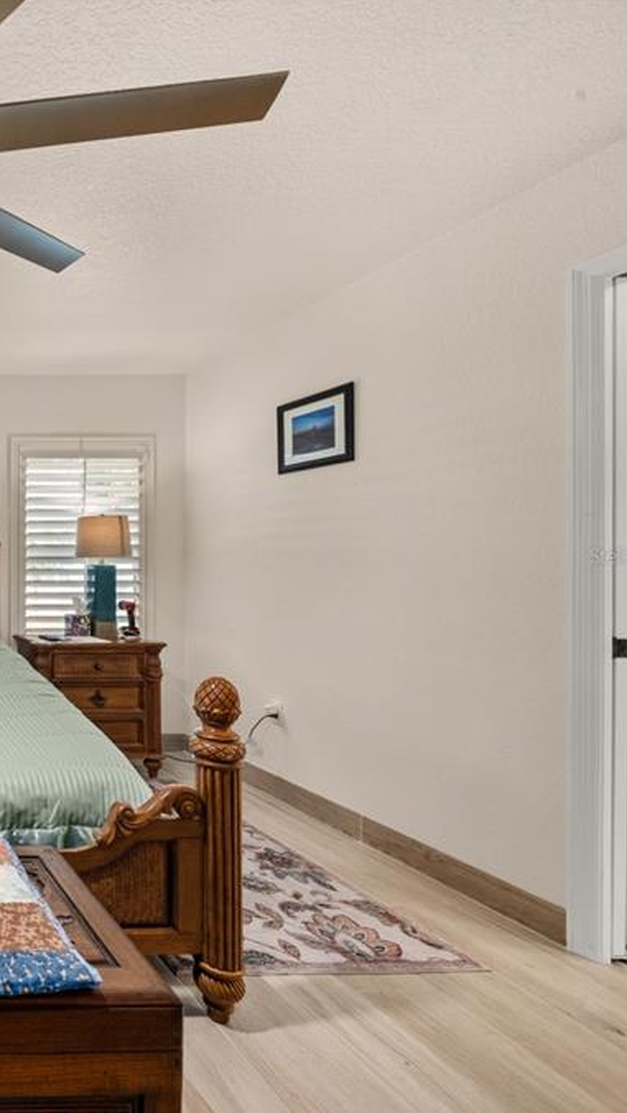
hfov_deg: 38.6
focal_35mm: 19
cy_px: 556
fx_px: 561
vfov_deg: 89.6
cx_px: -160
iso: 400
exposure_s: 1/2.5
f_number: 11
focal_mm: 12
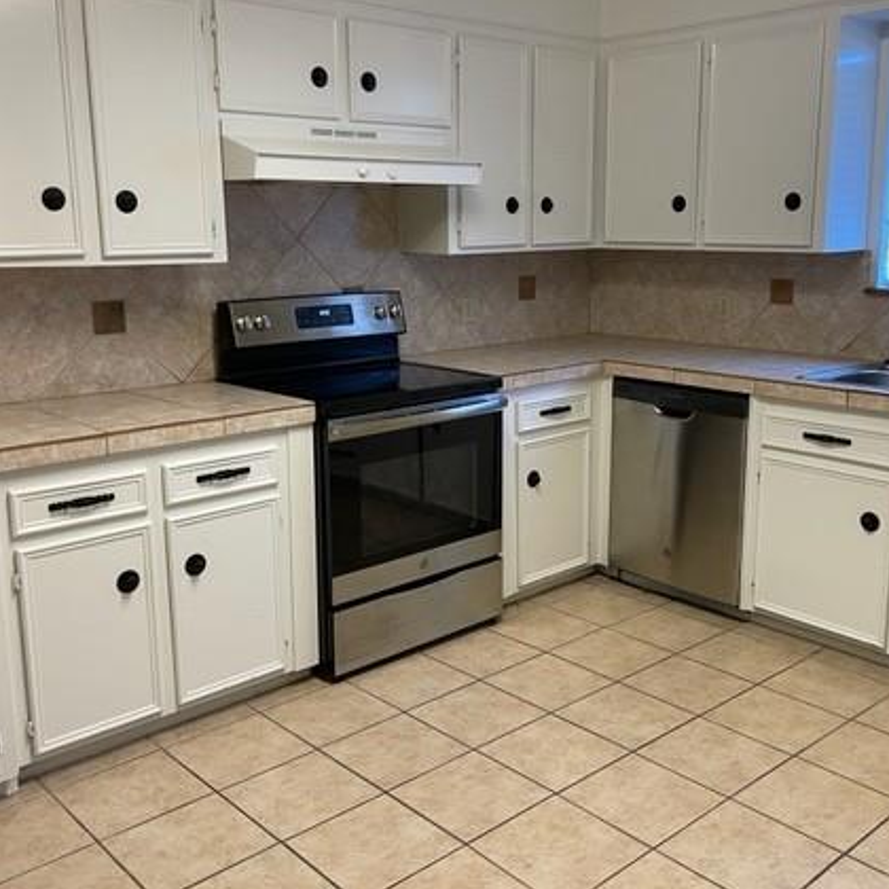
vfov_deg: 47.2
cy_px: 417
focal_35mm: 35
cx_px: 468
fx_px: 1017
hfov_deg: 47.2
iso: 125
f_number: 1.6
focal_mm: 4.2
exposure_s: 1/60
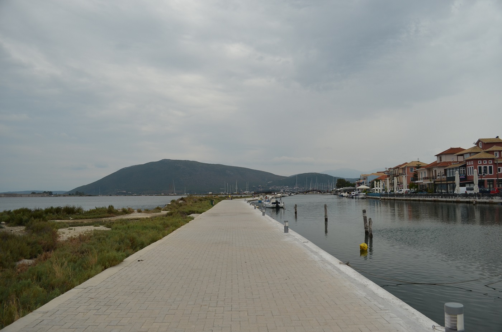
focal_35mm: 27
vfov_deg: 47.7
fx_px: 376
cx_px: 251
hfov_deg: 67.5
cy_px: 166
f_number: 4.8
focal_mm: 18
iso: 250
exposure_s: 1/1500
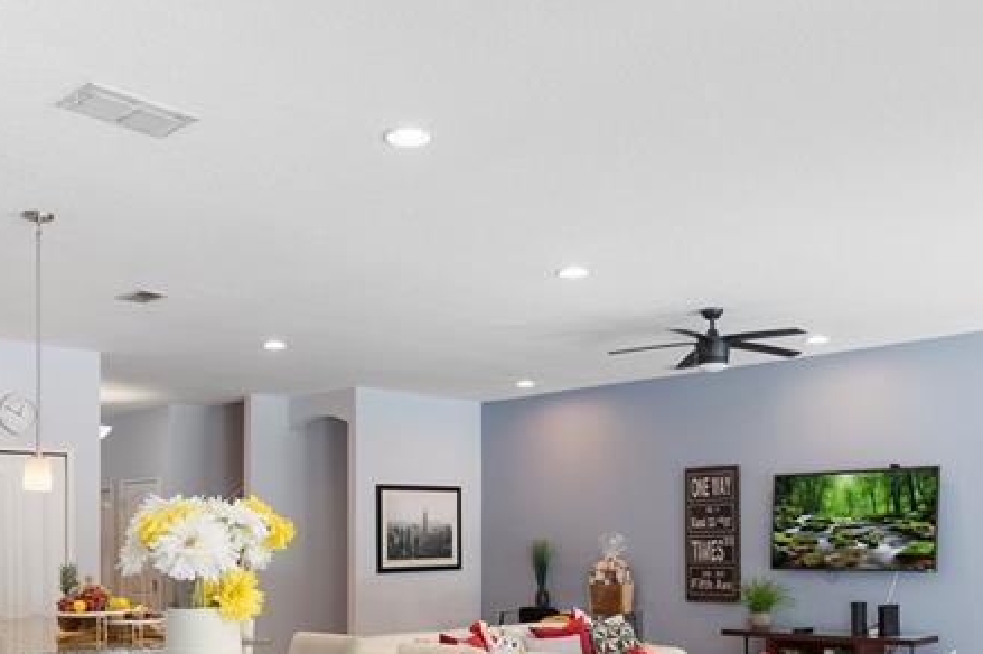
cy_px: 560
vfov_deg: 36.0
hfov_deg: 54.4
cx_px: 455
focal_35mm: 35
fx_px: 955
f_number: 4.5
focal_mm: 10
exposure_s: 1/1000
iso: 400
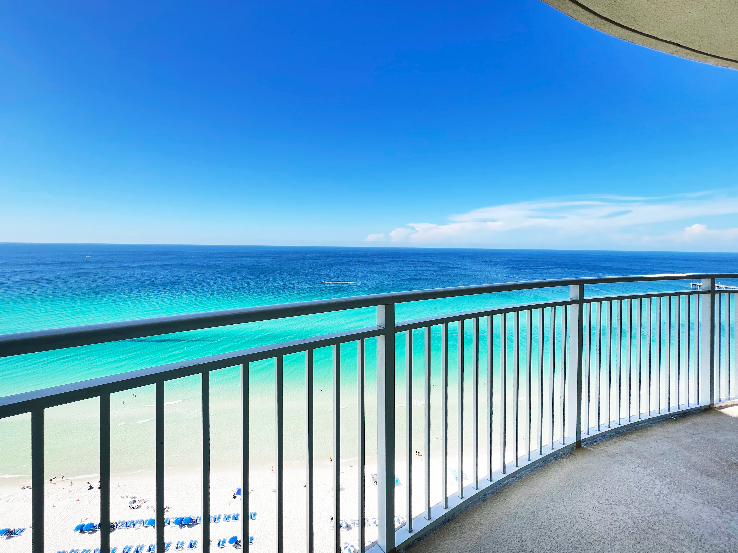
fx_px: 277
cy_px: 276
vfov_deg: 89.9
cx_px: 369
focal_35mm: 13
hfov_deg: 106.2
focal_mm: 1.57
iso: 32
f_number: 1.8
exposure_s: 1/485
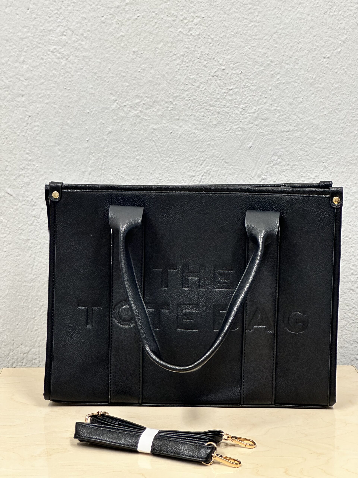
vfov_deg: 25.3
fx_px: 1062
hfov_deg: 19.1
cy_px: 239
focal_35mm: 77
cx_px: 179
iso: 160
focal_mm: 9
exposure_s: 1/100
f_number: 2.8
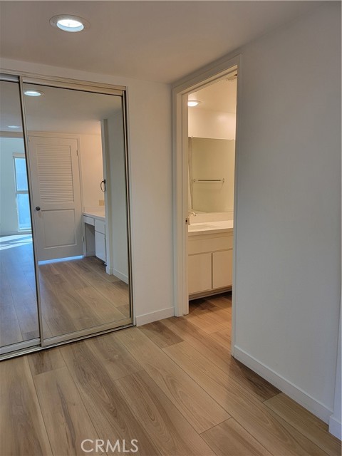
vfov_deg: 71.6
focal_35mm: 24
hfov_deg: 56.8
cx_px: 171
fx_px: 316
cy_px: 228
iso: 160
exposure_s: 1/120
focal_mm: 6.7
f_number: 1.8
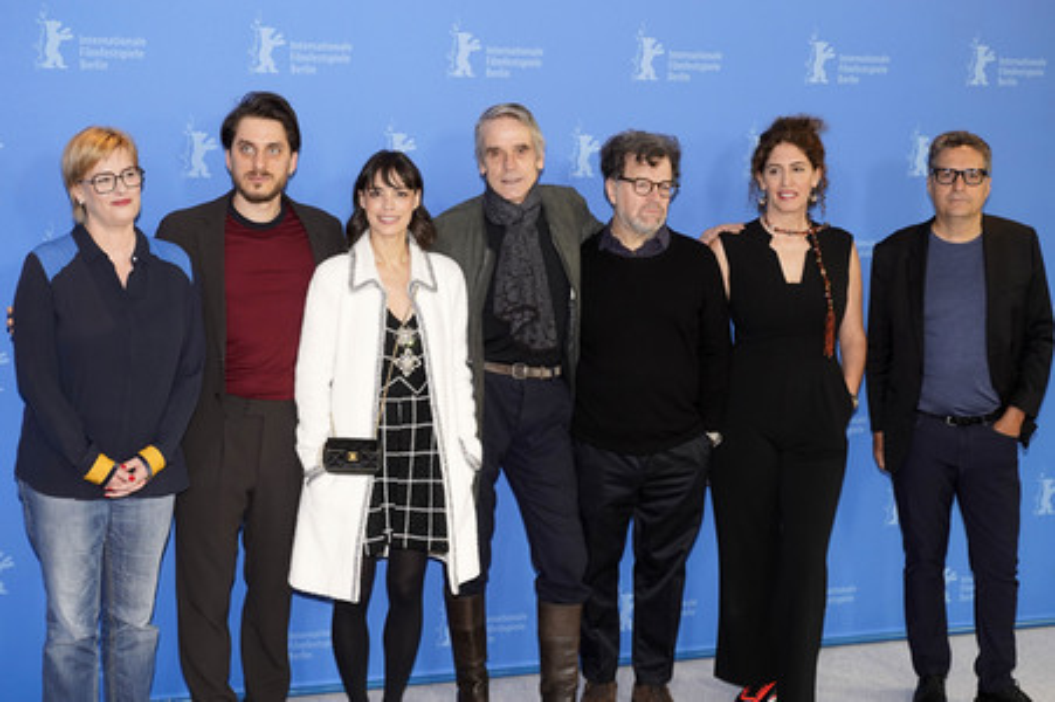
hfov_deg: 36.9
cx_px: 528
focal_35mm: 54
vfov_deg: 25.0
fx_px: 1581
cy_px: 351
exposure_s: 1/200
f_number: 4.5
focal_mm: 54
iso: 1600
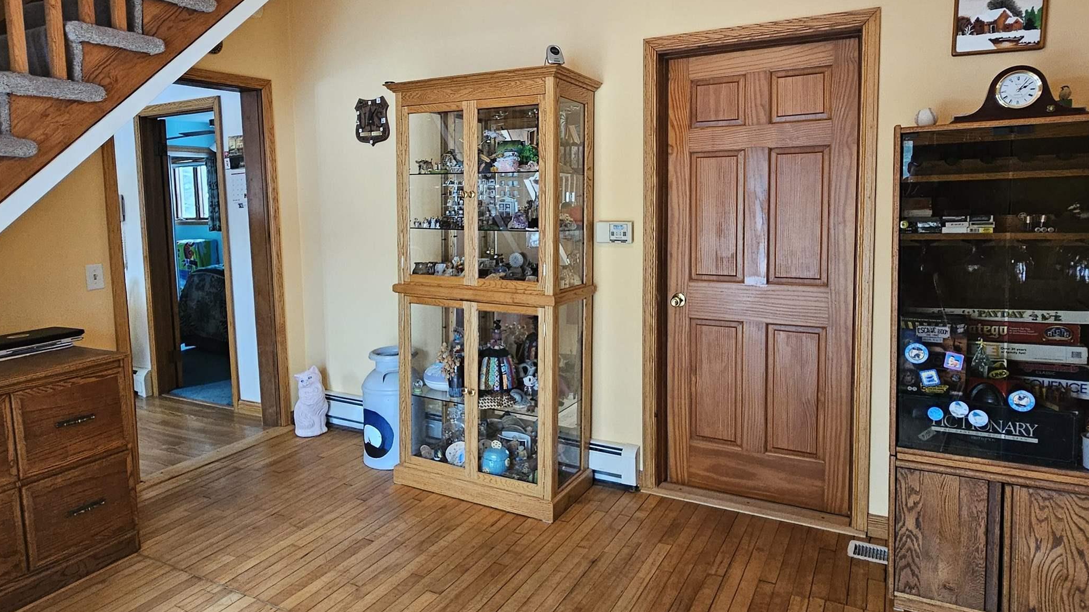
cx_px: 540
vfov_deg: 53.5
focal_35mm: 21
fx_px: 606
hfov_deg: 83.8
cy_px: 284
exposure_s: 1/60
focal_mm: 2.2
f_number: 2.2
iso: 320
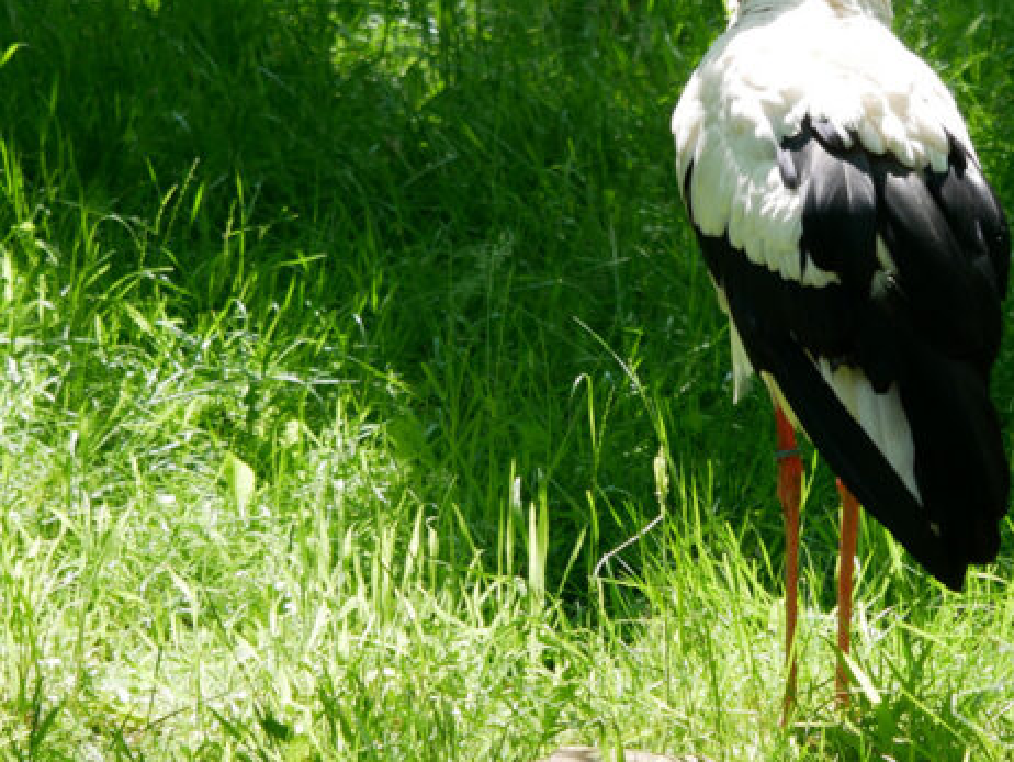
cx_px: 579
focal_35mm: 452
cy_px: 187
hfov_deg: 4.4
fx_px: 13247
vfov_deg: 3.3
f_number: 4.4
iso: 250
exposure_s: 1/320
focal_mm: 136
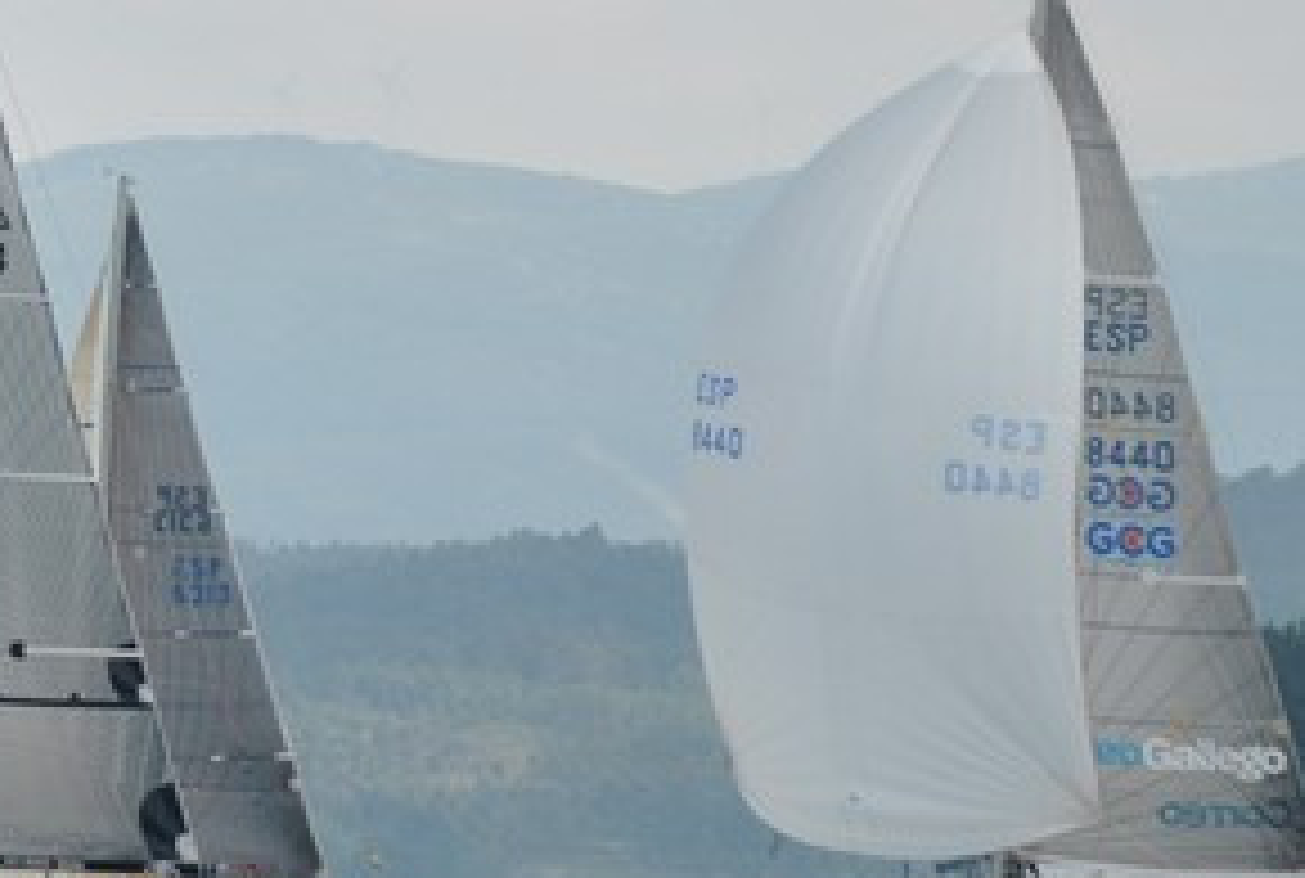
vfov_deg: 2.8
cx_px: -198
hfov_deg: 4.2
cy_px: 178
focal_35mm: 487
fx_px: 17699
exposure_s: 1/500
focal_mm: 92
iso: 100
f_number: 5.6
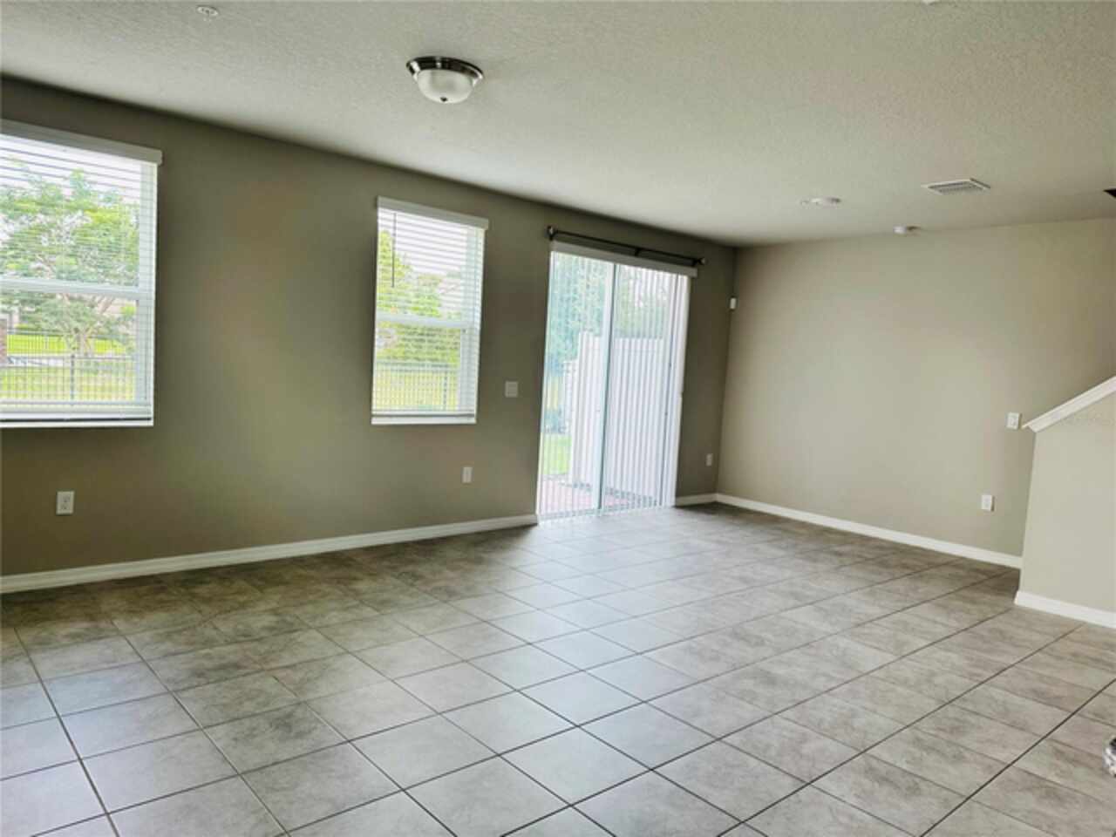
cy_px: 418
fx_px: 774
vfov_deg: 56.8
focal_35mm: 24
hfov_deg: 71.6
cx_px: 558
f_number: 1.78
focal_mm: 6.86
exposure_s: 1/121
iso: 80
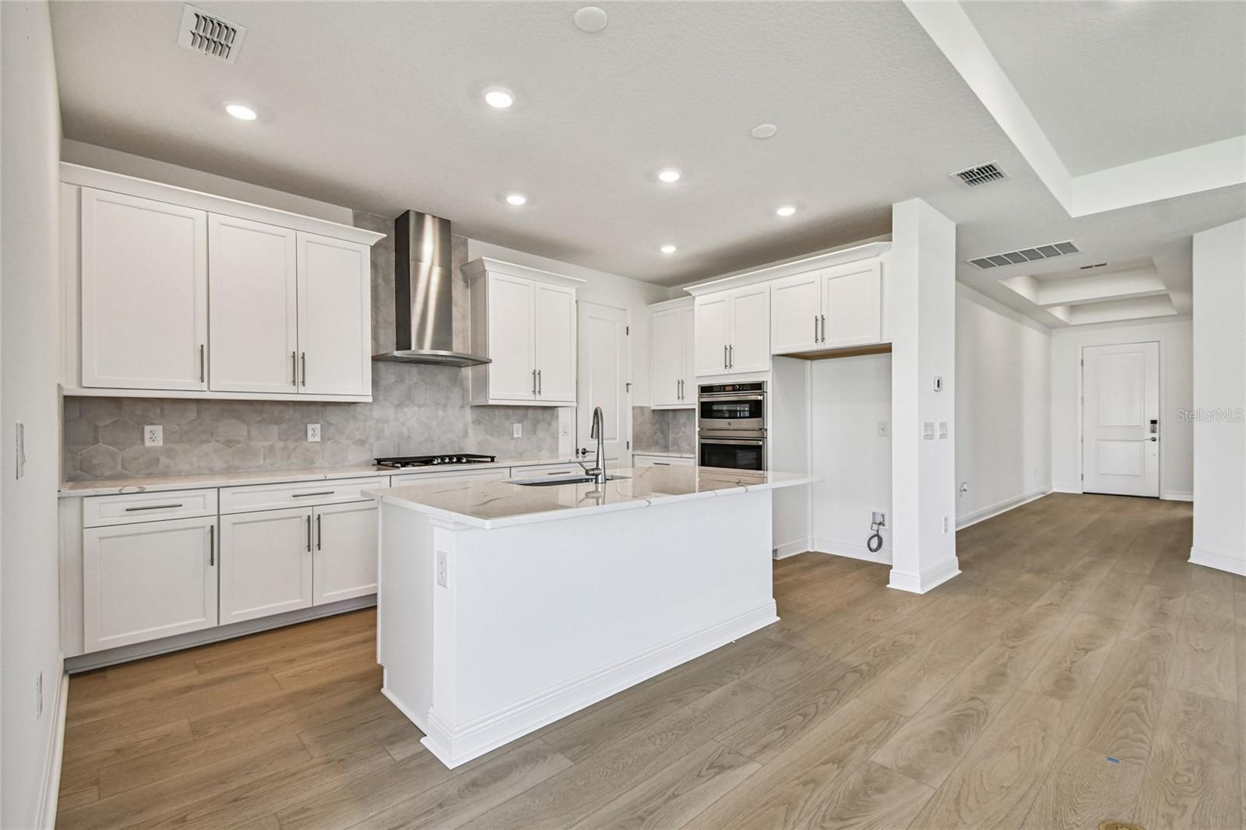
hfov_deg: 100.4
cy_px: 415
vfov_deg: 77.3
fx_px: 519
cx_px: 623
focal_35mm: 15
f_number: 7.1
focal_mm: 10
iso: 640
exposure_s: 1/200
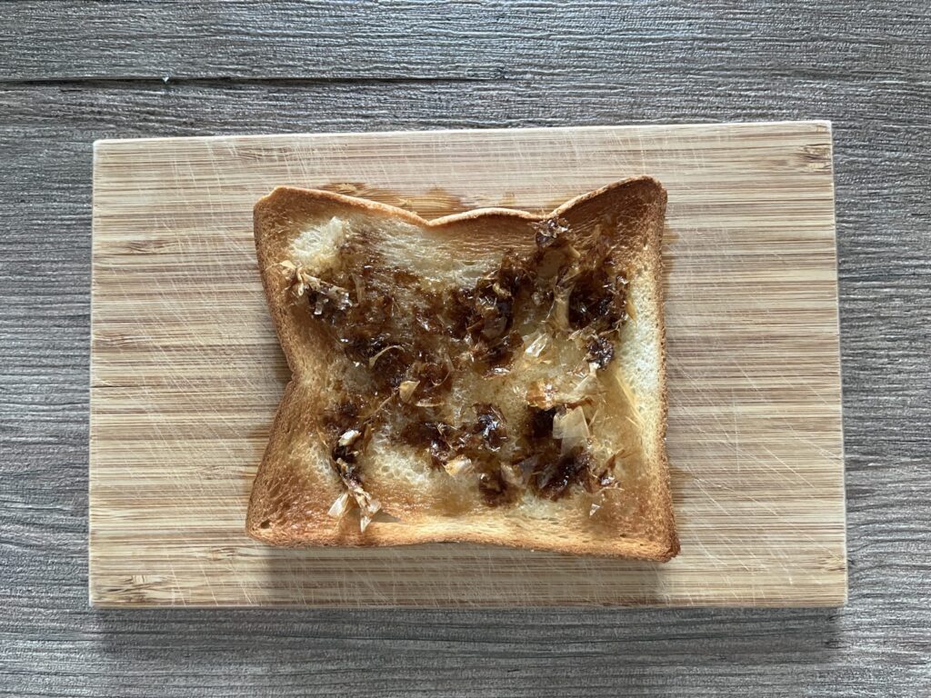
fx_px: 699
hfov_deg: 67.3
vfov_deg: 53.1
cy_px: 349
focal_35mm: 26
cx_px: 466
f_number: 1.6
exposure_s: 1/40
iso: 640
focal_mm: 5.1
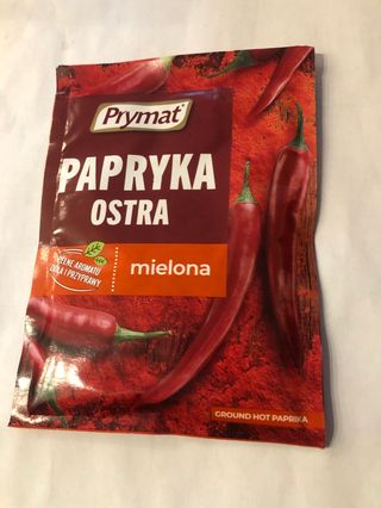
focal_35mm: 28
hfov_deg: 49.8
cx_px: 190
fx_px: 410
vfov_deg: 63.4
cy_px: 254
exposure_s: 1/9
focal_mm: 3.99
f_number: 1.8
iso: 100
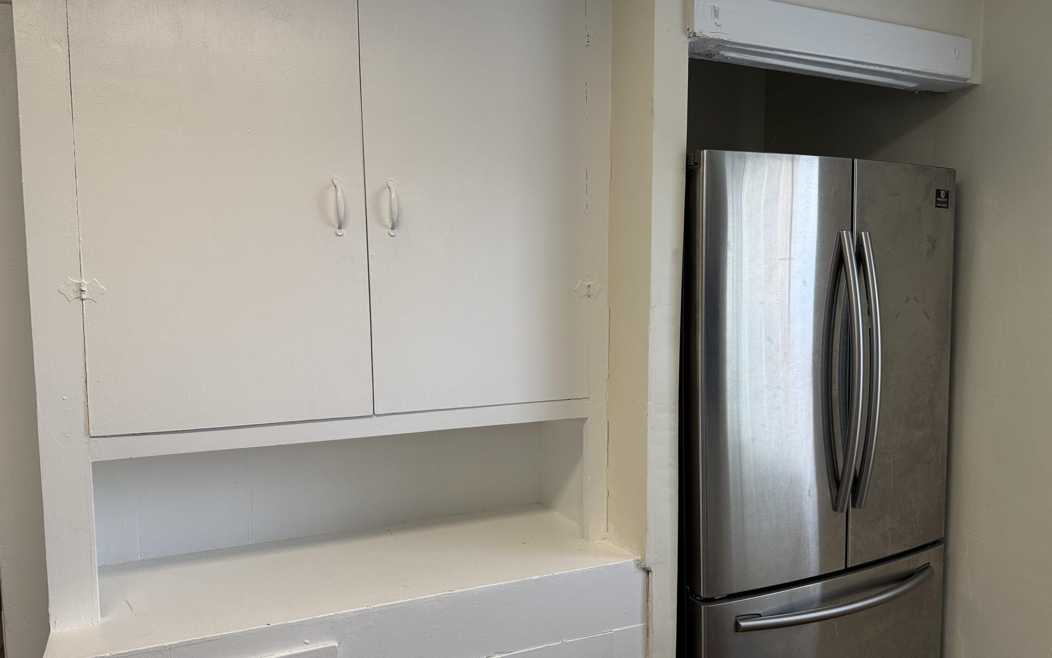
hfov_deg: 70.4
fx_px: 745
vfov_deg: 47.5
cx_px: 516
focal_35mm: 26
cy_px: 372
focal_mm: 6.76
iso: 64
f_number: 1.78
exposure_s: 1/120
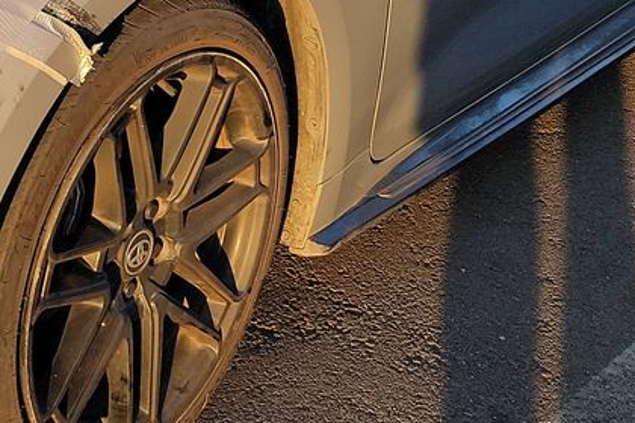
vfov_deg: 14.1
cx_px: -109
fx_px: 1676
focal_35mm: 95
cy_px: -48
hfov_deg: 20.2
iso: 50
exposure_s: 1/143
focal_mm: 6.7
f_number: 1.8
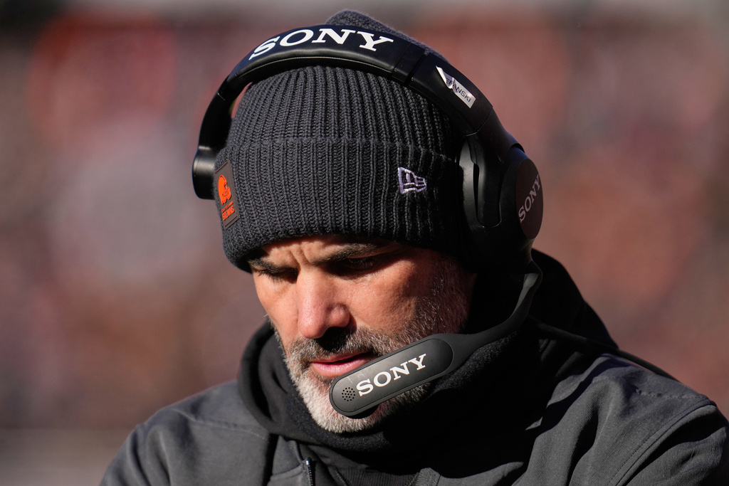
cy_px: 243
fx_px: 12151
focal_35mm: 600
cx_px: 364
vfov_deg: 2.3
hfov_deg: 3.4
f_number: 2.8
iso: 400
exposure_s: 1/8000
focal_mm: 400
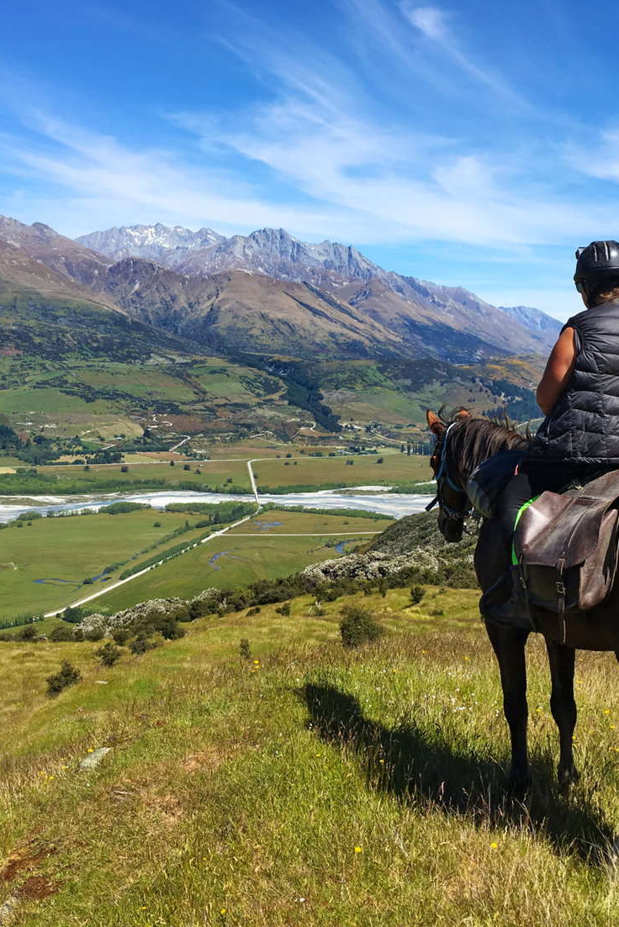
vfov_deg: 47.4
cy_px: 458
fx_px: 1057
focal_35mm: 41
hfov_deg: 32.6
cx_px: 340
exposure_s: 1/1709
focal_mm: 4.15
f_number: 2.2
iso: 25
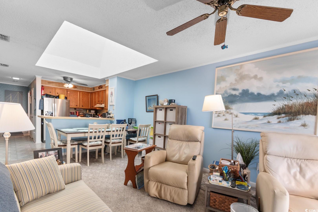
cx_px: 159
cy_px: 106
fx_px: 132
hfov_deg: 100.4
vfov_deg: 77.3
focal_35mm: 15
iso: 100
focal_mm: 10
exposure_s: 1/2
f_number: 4.5
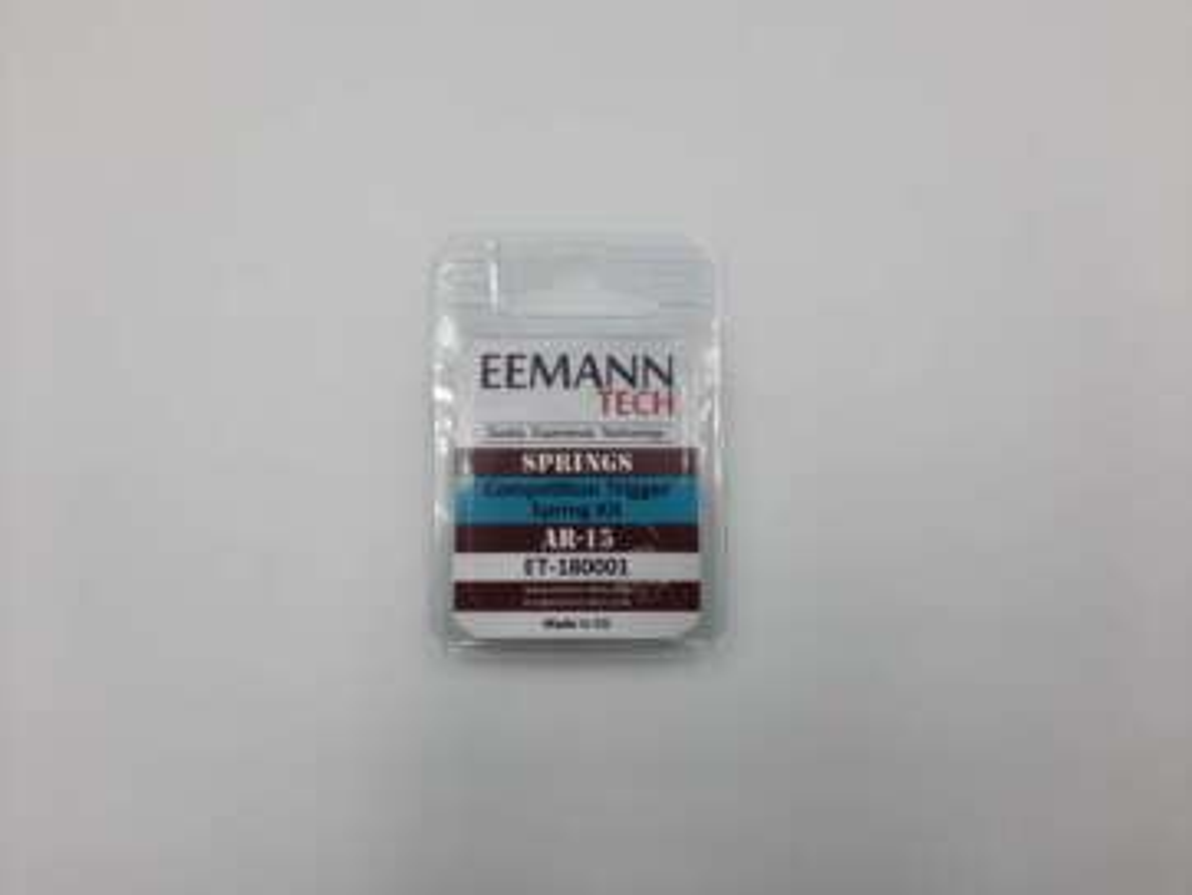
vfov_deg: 54.9
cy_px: 448
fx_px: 861
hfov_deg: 69.4
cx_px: 596
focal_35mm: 25
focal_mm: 4.6
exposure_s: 1/206
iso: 40
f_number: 2
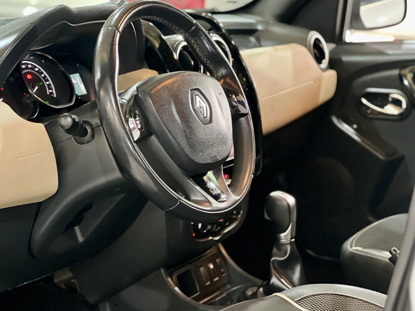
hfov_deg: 21.3
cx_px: 170
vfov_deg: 16.1
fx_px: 1103
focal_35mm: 92
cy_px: 135
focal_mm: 9
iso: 800
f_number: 2.8
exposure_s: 1/15
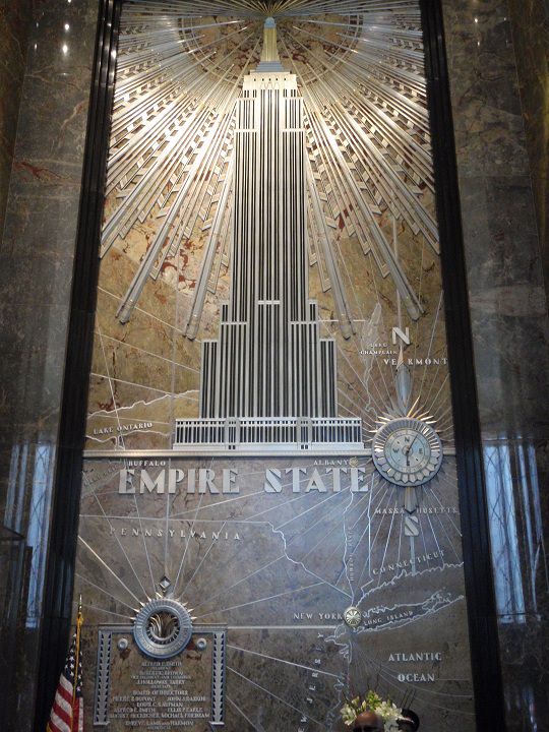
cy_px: 366
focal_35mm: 40
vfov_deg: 46.8
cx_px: 274
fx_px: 846
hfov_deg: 36.0
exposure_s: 1/40
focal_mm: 7.25
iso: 400
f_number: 3.9
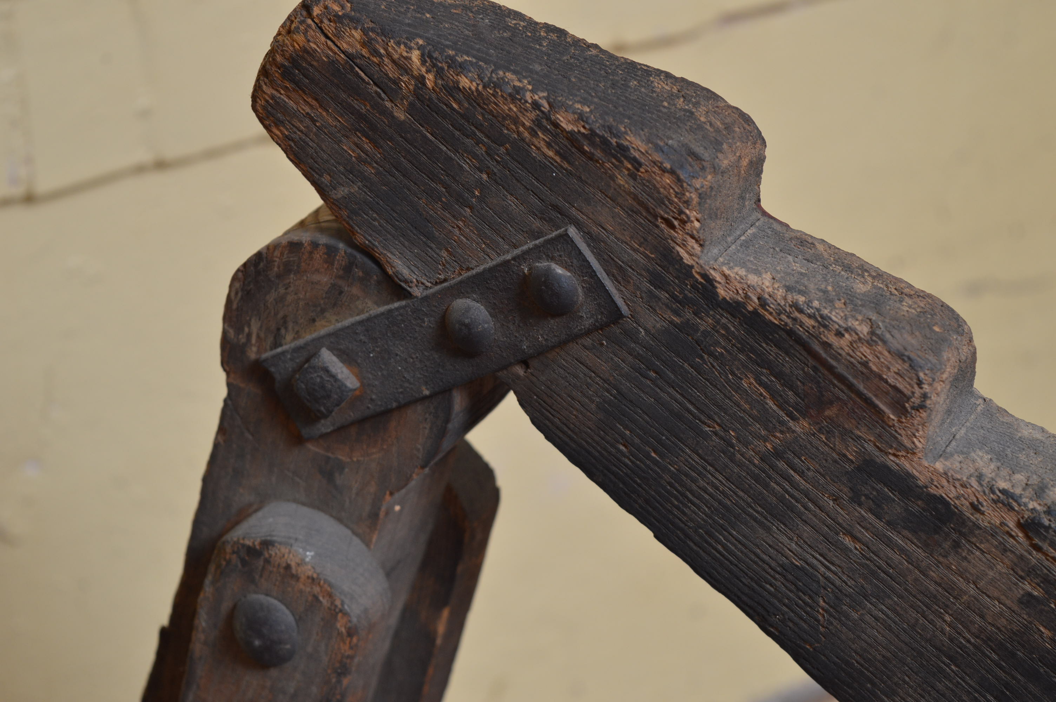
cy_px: 351
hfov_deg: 24.6
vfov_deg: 16.5
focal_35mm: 82
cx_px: 528
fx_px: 2418
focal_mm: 55
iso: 400
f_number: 6.3
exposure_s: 1/60
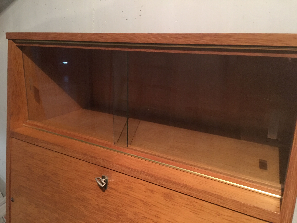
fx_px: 249
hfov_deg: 61.7
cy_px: 112
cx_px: 148
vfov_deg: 48.2
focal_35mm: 29
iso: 100
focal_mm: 4.15
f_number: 2.2
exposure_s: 1/4
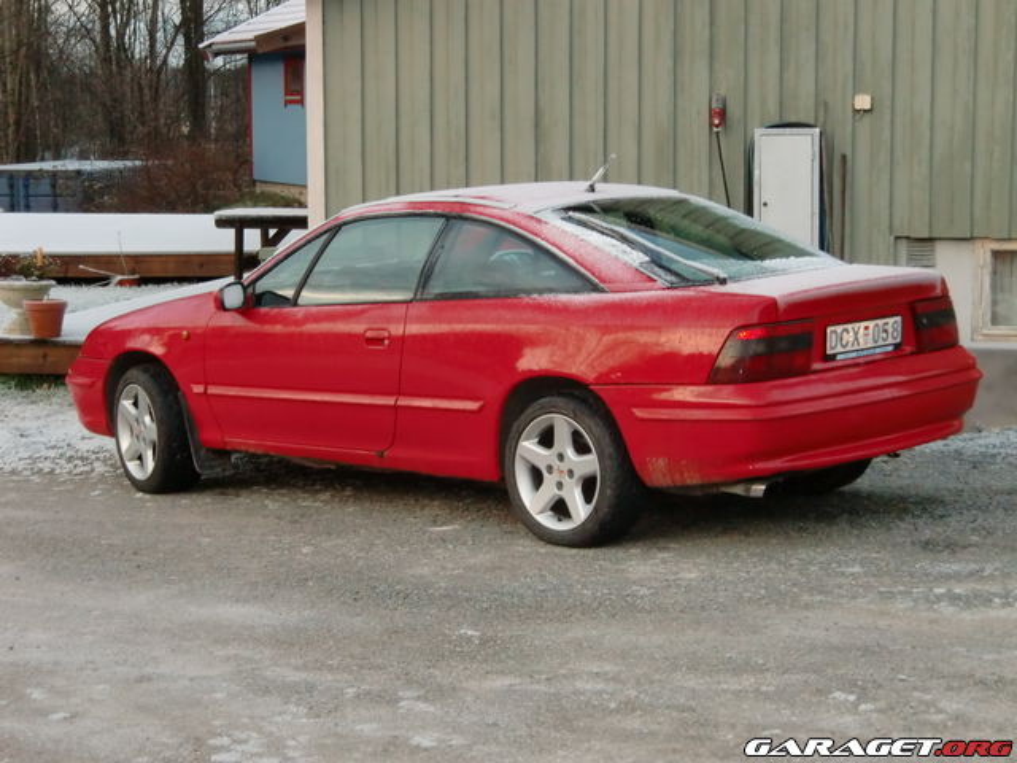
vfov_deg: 19.4
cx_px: 508
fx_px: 2233
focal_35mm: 76
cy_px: 382
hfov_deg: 25.7
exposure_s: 1/60
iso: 400
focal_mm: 13.6
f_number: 4.6
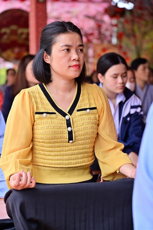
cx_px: 76
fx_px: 767
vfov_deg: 17.1
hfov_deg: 11.4
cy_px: 115
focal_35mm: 120
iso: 320
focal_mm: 120
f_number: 5
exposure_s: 1/160
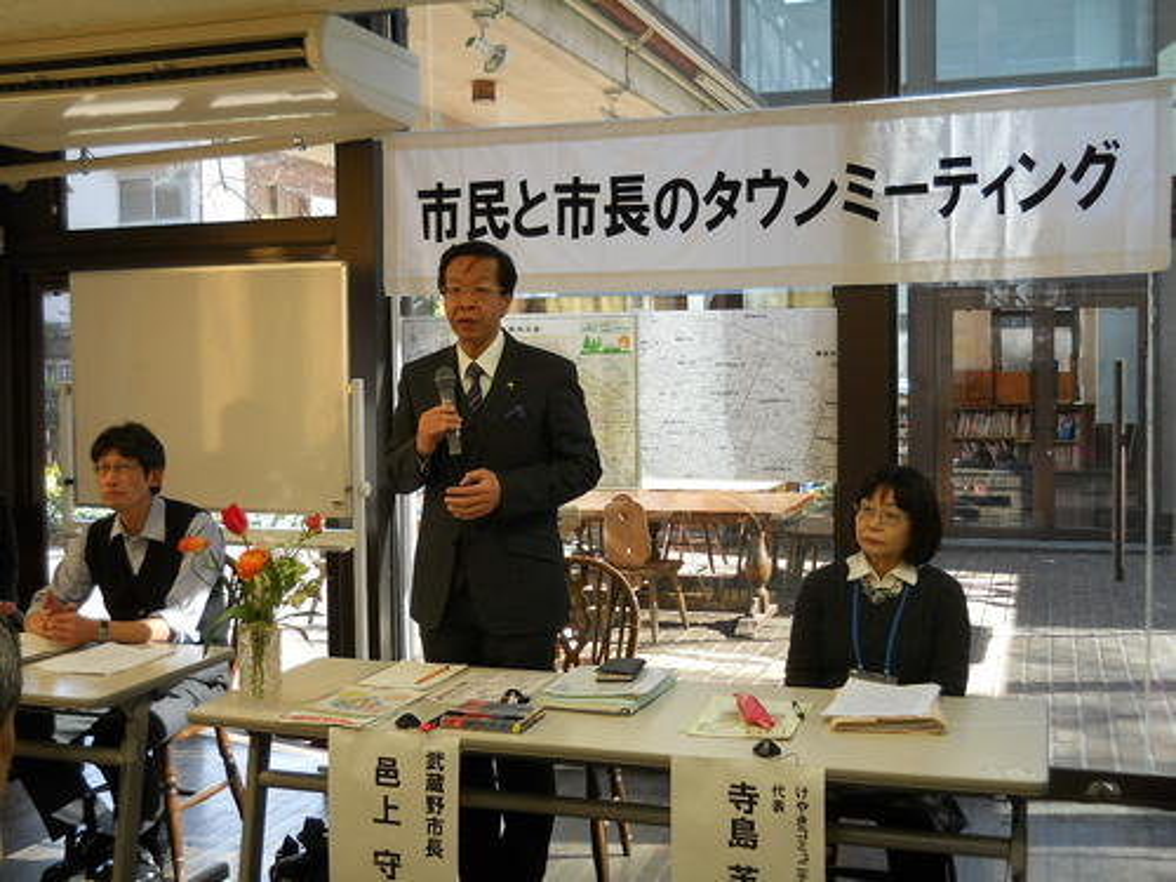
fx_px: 1393
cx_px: 588
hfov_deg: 45.8
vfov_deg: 35.1
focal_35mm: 41
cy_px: 441
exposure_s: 1/50
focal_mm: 6.72
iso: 80
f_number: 3.1
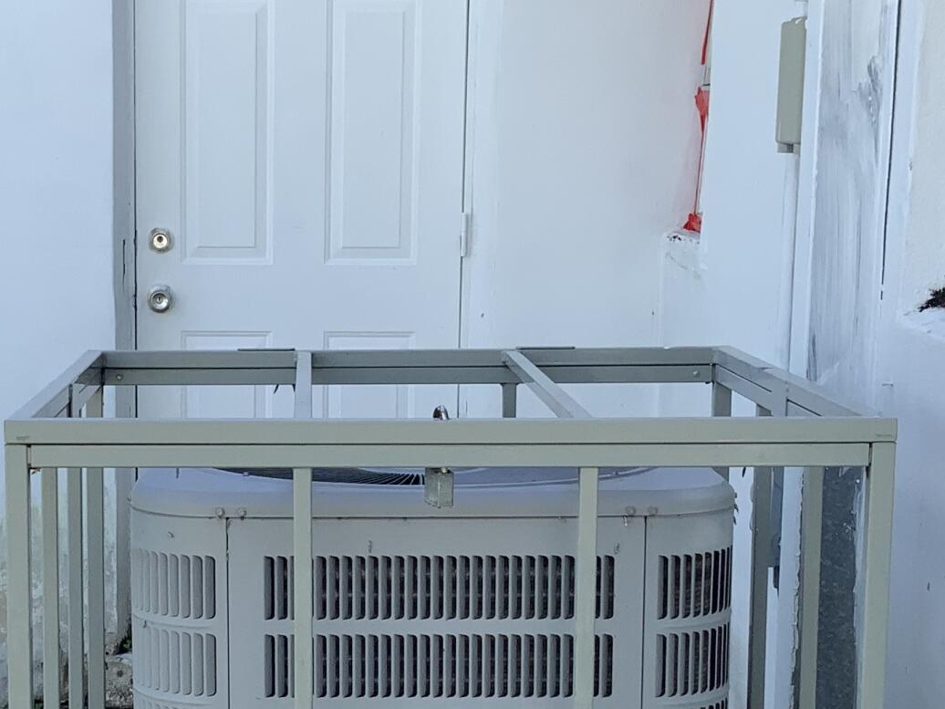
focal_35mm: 84
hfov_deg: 23.1
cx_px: 252
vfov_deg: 17.5
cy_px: 546
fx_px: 2293
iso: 16
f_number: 1.8
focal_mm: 3
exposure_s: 1/739
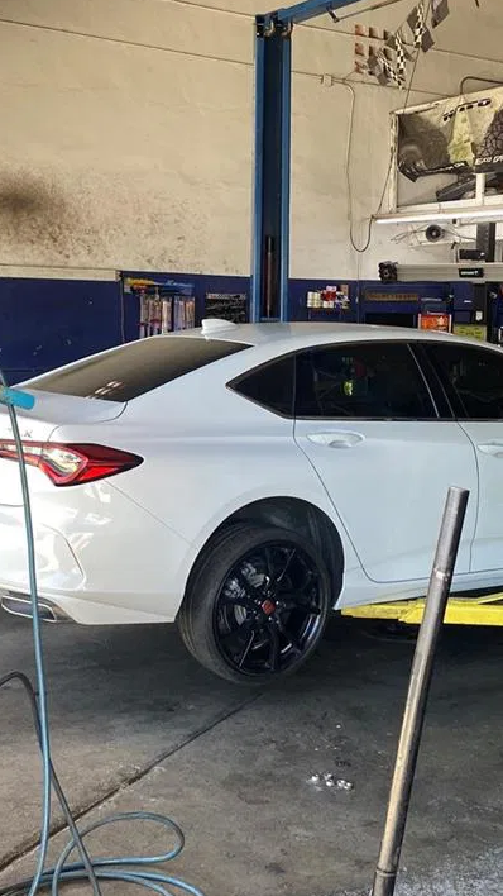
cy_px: 345
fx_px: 1139
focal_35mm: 48
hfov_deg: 24.9
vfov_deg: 42.6
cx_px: 298
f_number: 1.8
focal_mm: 4.25
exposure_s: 1/120
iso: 64
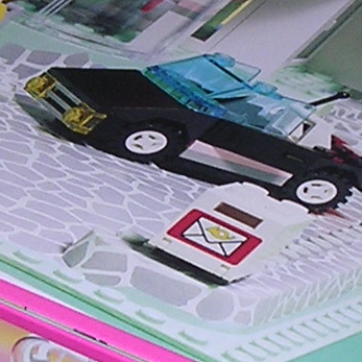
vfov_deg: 8.8
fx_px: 2343
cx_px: 114
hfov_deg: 8.8
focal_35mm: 198
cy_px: 186
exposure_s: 1/60.1
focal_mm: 5.8
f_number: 2.8
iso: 100
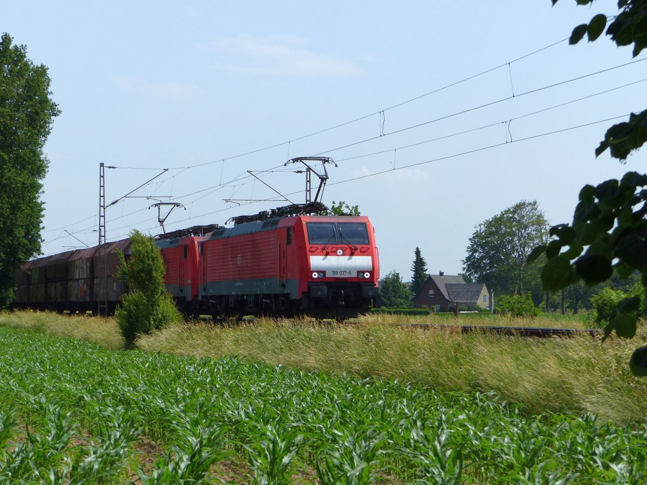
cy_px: 242
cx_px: 324
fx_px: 1850
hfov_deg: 19.8
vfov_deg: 14.9
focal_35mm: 99
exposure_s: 1/1300
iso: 100
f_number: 4
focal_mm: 17.8
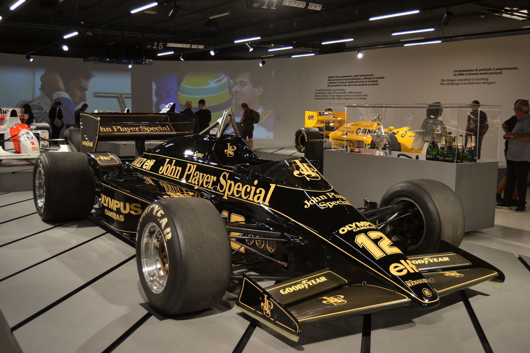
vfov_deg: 36.9
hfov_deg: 53.1
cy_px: 176
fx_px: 530
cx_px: 265
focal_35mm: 36
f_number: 3.8
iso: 500
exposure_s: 1/60
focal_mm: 24
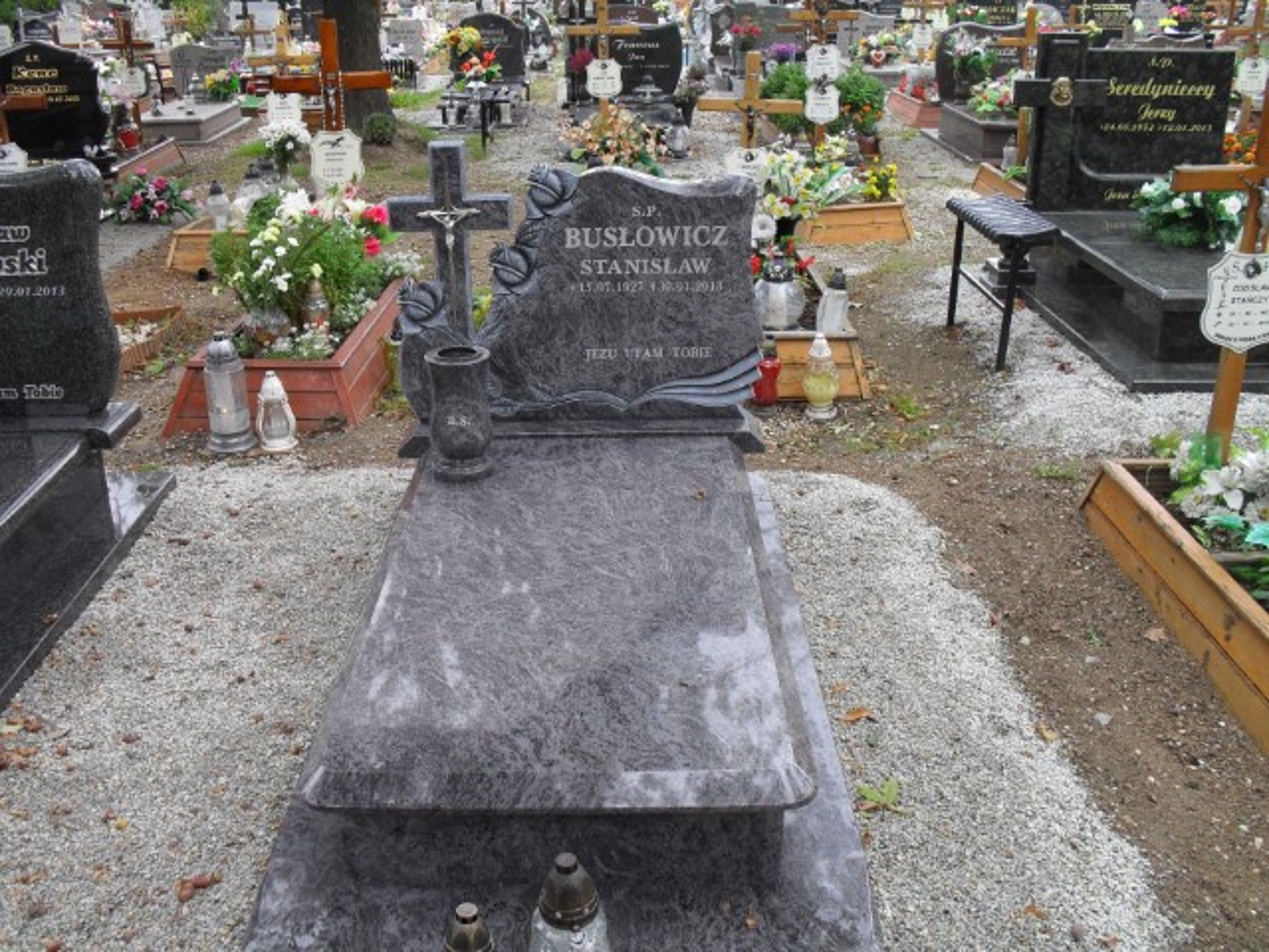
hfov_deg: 52.6
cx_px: 634
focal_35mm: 35
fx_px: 1283
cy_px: 476
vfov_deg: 40.7
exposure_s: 1/90
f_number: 3.2
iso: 100
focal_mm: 6.3
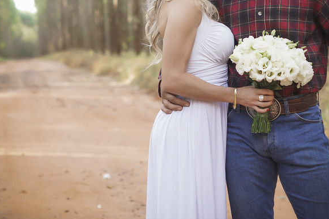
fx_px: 1426
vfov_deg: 8.8
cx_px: 163
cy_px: -1
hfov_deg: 13.2
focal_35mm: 156
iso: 160
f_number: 2.2
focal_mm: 50
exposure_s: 1/200
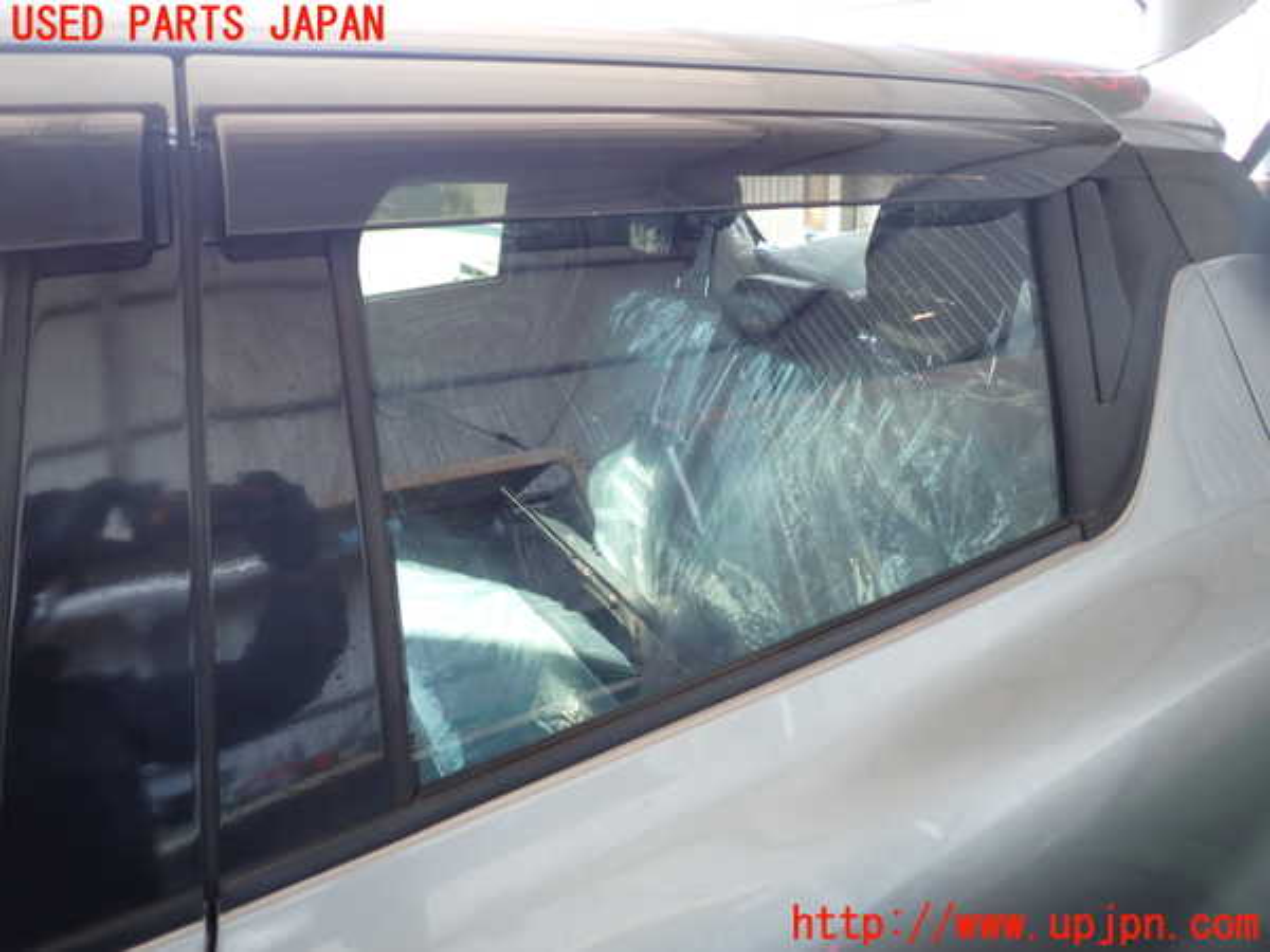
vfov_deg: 54.9
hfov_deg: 69.4
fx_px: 917
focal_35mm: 25
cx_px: 635
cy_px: 476
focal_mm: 4.5
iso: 125
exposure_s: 1/60
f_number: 2
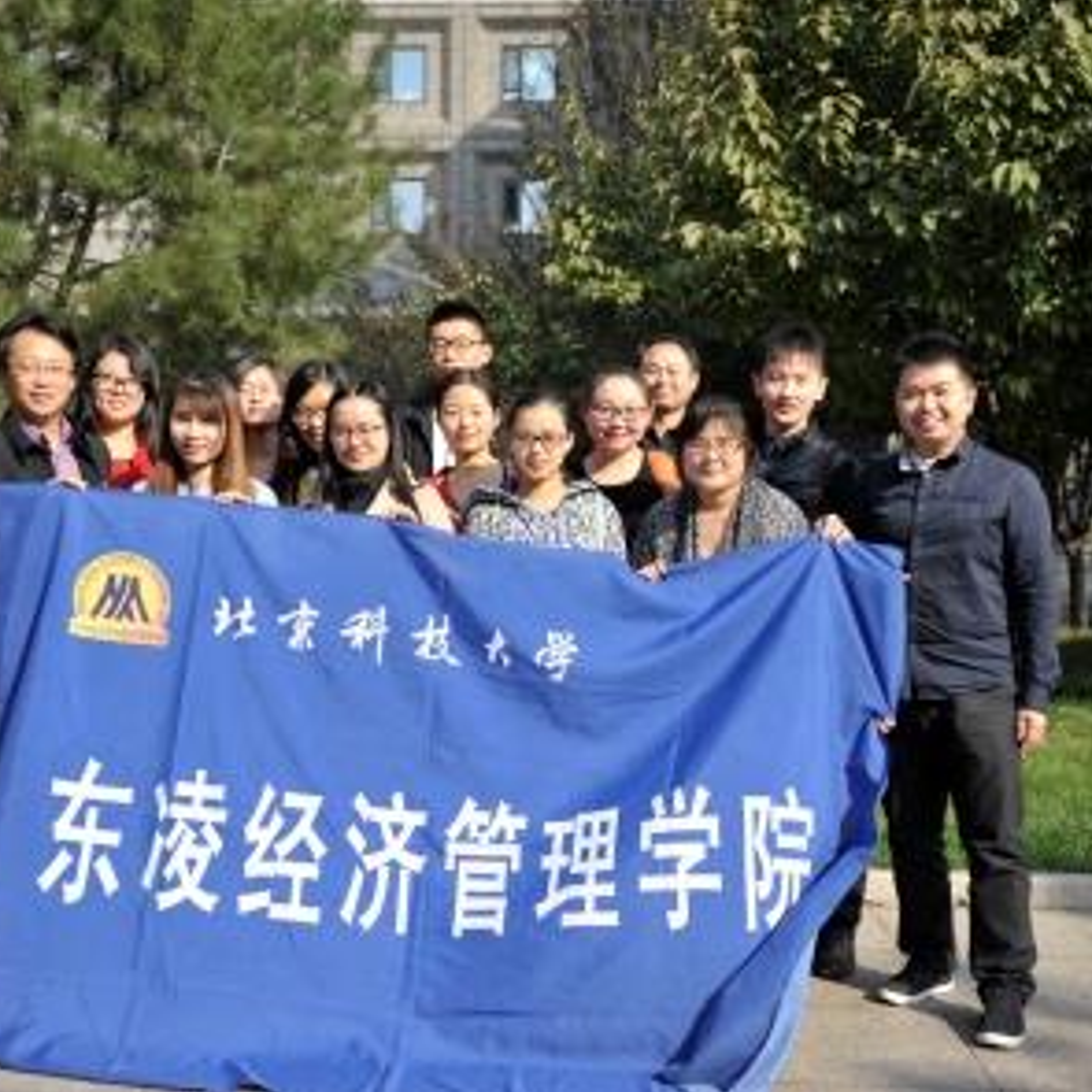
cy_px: 544
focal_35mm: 49
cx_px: 533
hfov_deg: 34.7
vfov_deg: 34.7
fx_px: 1749
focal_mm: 38
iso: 400
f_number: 2.8
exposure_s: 1/5000
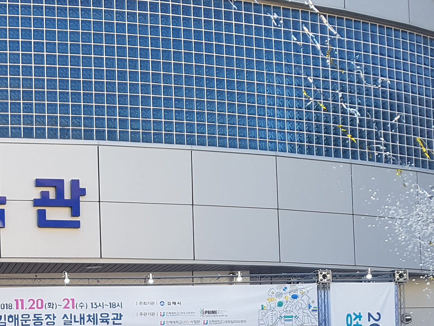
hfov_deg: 27.5
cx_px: -51
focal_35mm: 64
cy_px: 325
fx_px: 803
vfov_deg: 22.1
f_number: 1.7
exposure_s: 1/459
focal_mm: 4.2
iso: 50
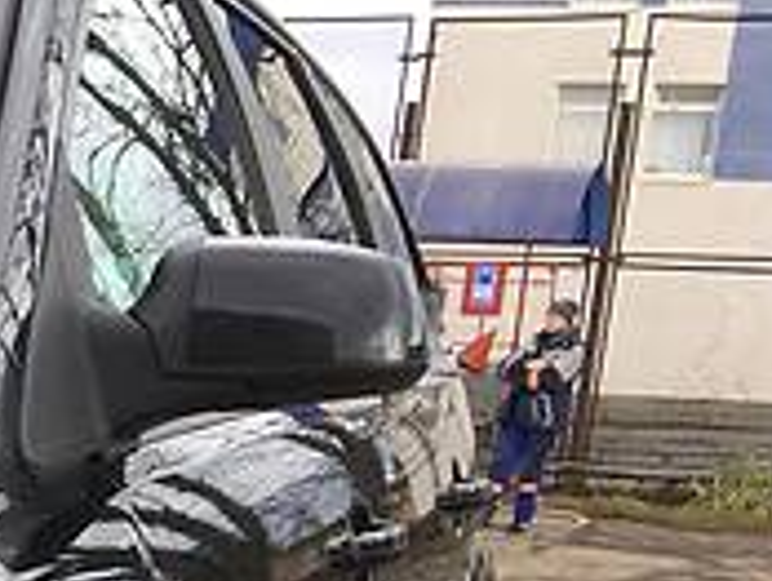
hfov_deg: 12.4
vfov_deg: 10.5
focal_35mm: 133
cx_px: -954
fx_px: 2970
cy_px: 1025
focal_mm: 4.2
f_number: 2.2
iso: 25
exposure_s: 1/178
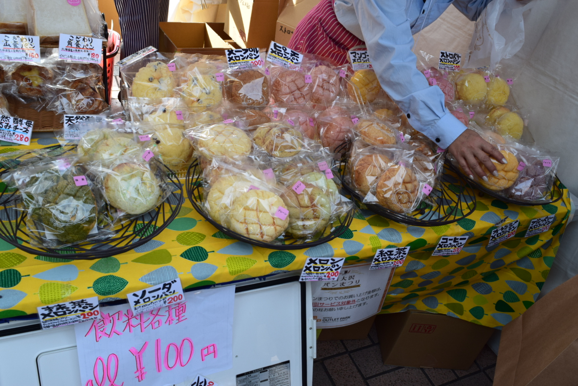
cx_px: 289
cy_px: 193
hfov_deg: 61.9
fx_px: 482
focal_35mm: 30
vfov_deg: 43.6
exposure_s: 1/125
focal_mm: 20
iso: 400
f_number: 9
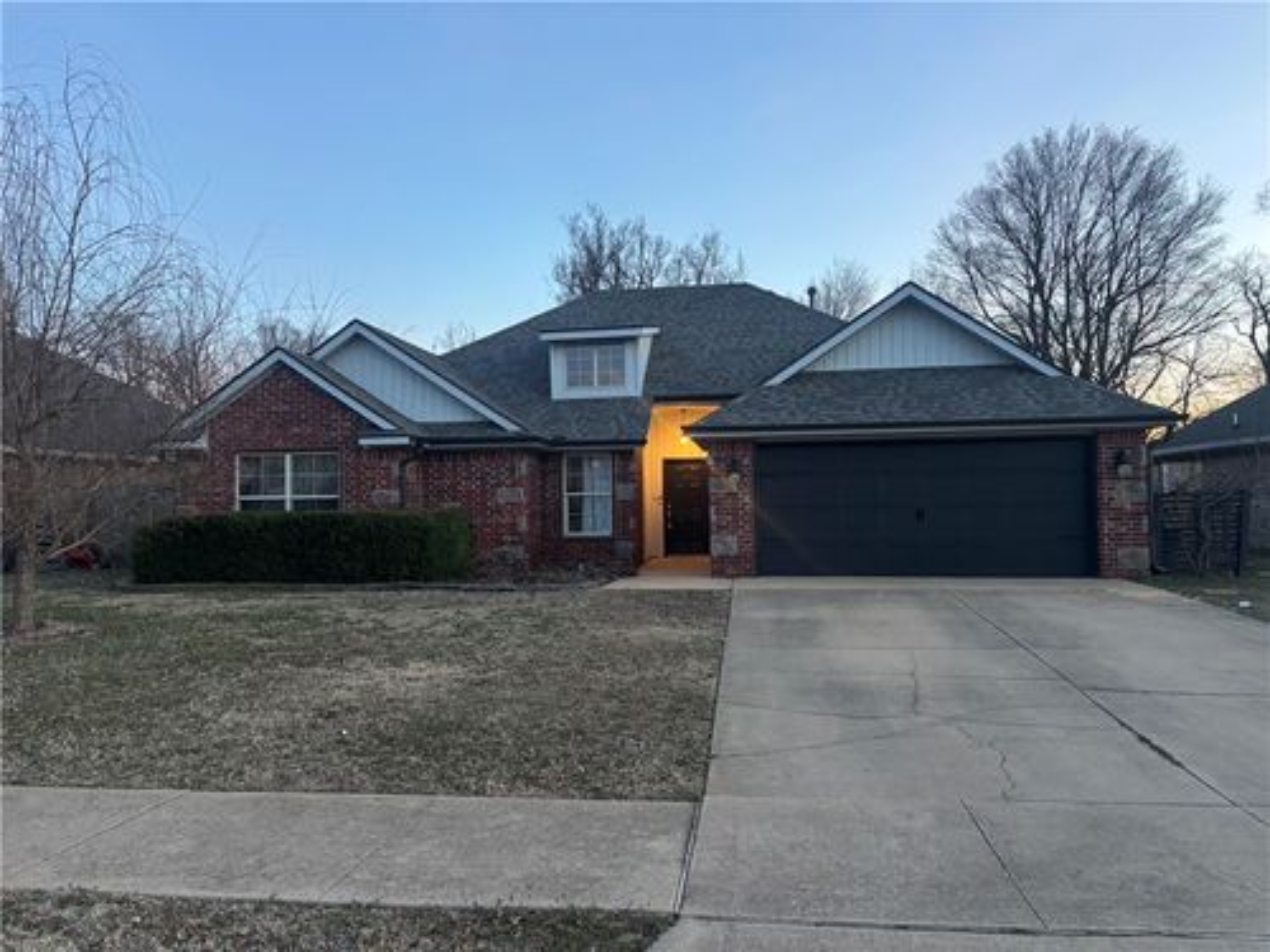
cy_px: 476
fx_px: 954
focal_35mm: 26
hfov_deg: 67.3
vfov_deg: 53.1
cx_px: 635
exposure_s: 1/60
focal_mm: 5.96
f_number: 1.6
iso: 160
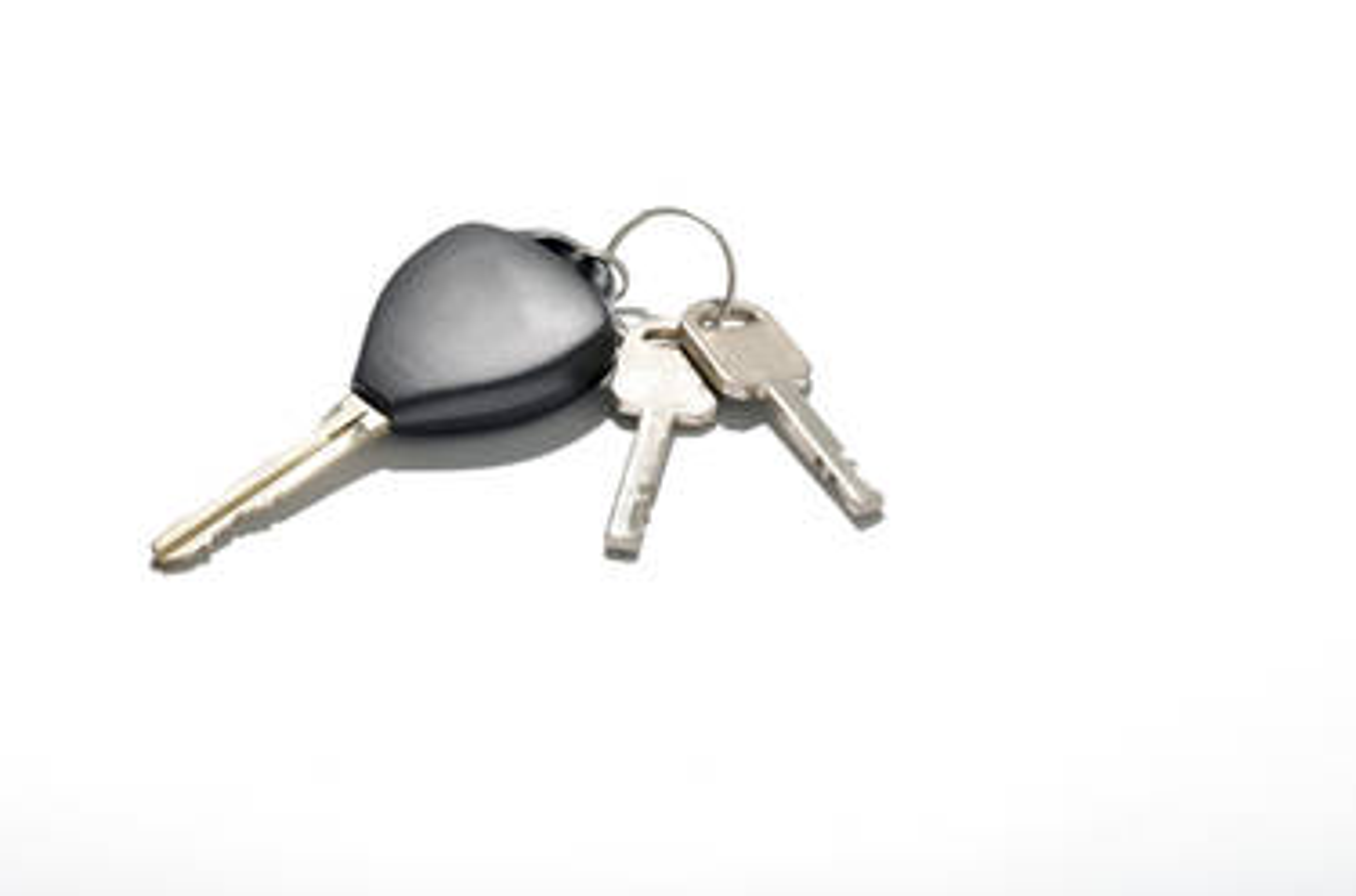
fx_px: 3381
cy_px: 369
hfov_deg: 22.7
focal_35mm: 90
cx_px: 575
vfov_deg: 15.1
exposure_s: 1/200
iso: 100
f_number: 9
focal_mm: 50
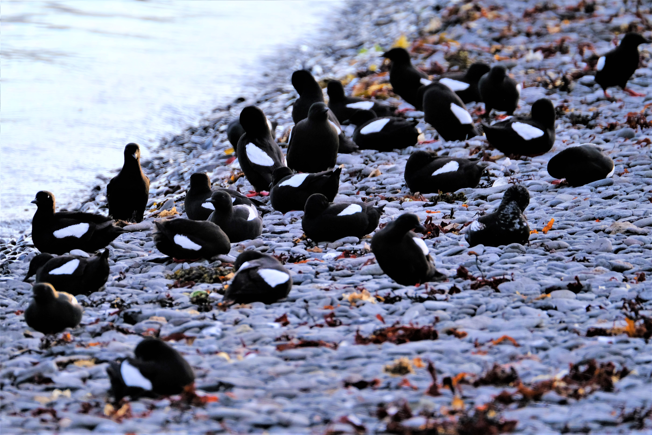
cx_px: 326
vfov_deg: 1.6
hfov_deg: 2.5
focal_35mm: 840
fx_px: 15212
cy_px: 218
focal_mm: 560
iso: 1000
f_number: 8
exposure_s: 1/500
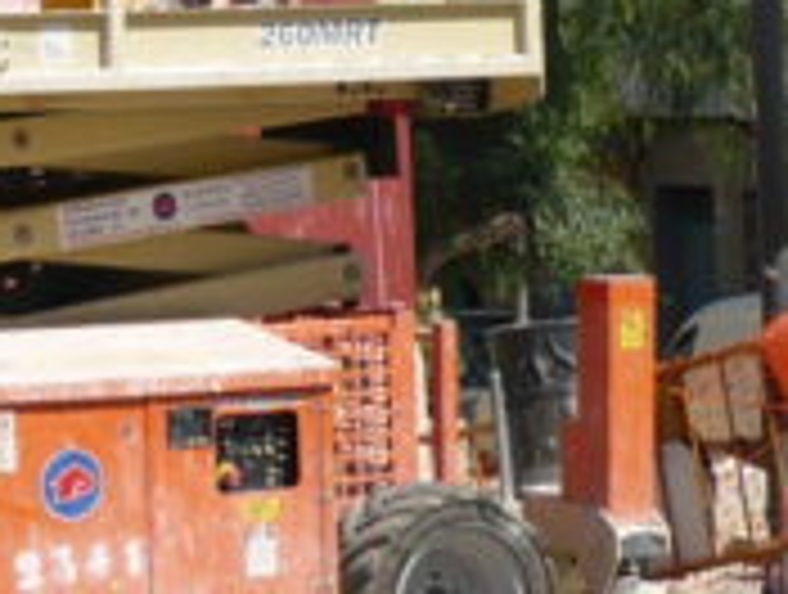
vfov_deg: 7.5
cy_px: -18
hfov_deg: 9.7
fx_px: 4494
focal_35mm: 197
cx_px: -459
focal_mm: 6
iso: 100
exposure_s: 1/320
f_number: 8
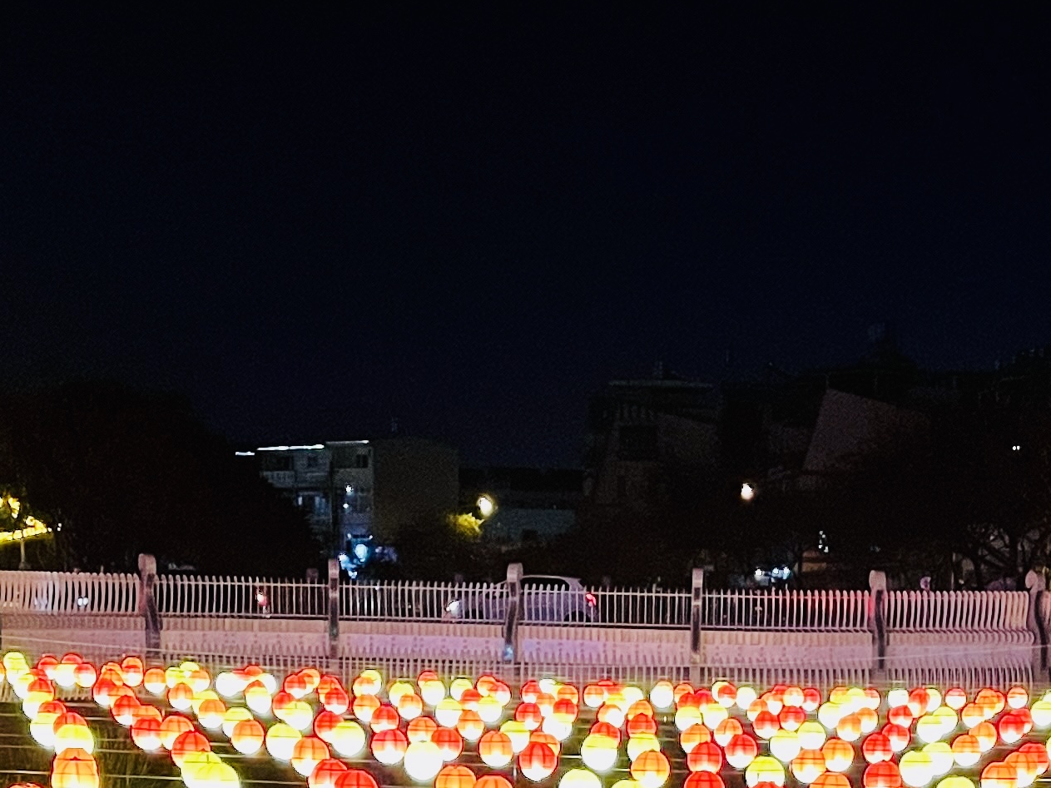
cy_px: 1054
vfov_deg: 16.7
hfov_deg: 23.5
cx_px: 638
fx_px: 2520
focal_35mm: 83
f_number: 1.6
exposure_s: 1/60
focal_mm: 4.2
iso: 400
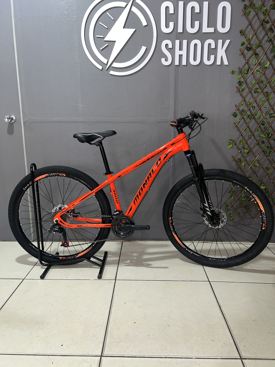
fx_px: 275
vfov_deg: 67.3
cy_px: 184
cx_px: 138
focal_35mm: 26
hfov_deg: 53.1
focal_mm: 5.7
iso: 40
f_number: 1.5
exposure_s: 1/27
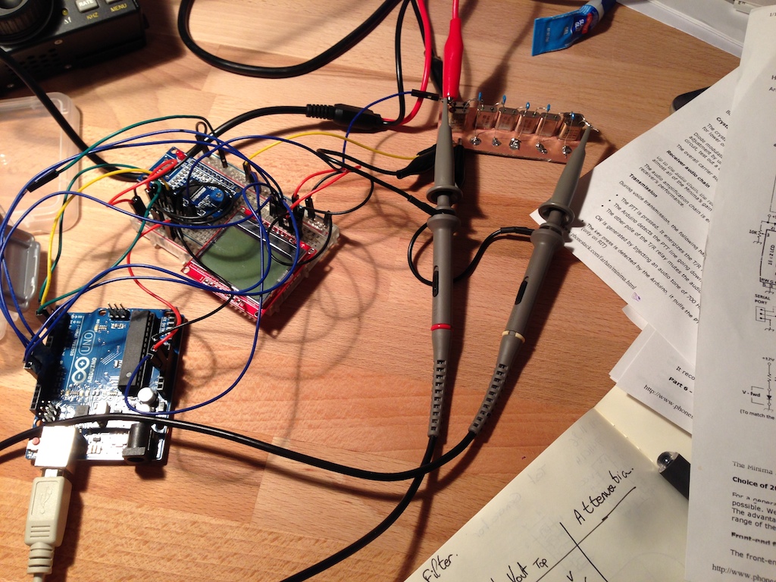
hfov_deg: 55.4
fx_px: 740
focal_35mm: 33
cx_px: 388
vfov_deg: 42.9
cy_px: 291
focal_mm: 4.12
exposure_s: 1/20
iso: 64
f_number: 2.4
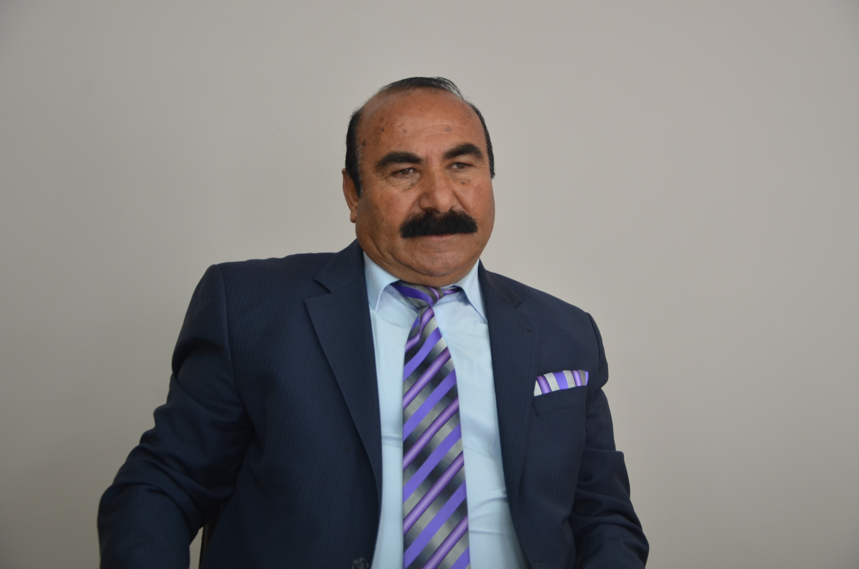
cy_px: 284
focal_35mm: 75
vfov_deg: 18.1
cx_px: 430
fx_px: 1786
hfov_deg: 27.0
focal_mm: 50
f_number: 5
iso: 400
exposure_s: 1/100
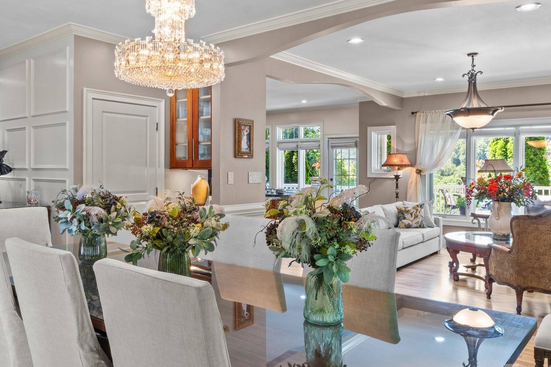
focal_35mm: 28
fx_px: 429
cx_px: 255
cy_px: 187
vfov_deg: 46.4
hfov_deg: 65.4
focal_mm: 14
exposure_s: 1.3
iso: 100
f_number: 10
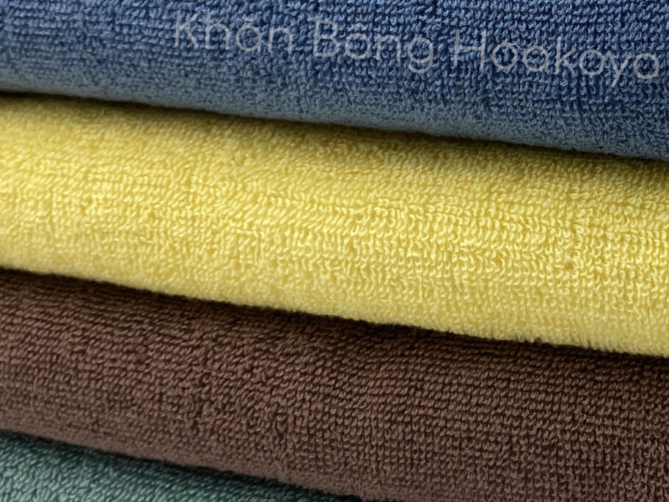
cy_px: 81
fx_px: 1411
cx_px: 652
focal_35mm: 73
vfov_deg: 19.9
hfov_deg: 25.5
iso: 32
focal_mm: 4.25
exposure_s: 1/120
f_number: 1.8
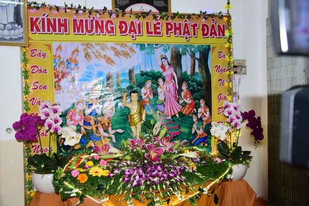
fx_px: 258
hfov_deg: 61.9
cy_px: 103
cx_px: 154
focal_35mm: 30
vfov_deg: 43.6
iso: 1250
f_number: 5.6
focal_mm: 30
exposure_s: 1/100
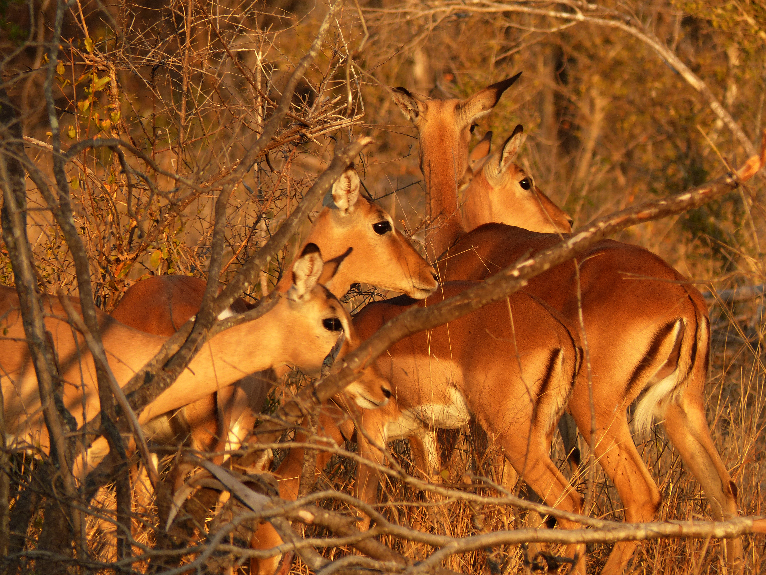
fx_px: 13277
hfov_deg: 3.3
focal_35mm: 600
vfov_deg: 2.5
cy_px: 288
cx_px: 383
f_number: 4
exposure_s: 1/250
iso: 100
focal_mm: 108
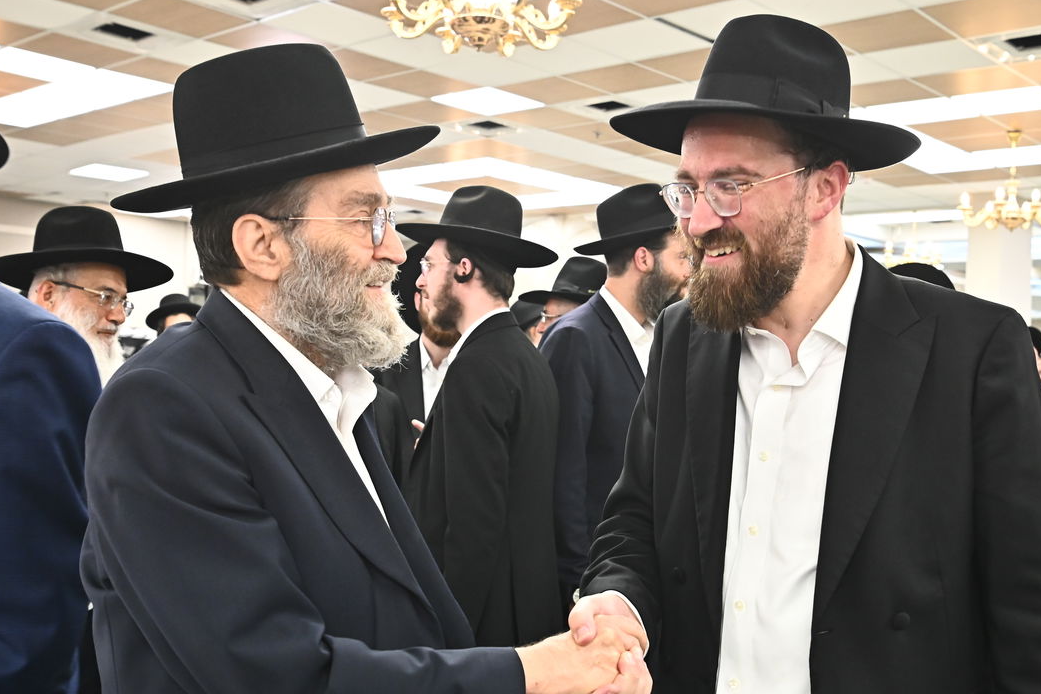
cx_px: 562
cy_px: 368
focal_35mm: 43
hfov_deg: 45.4
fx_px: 1243
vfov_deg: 31.2
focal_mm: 32
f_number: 5.6
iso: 3200
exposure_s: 1/200
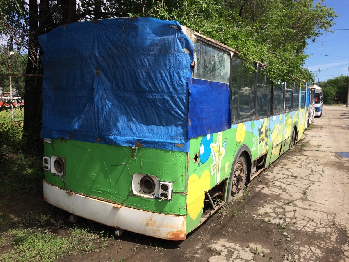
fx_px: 292
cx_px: 174
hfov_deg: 61.7
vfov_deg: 48.2
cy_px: 131
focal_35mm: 29
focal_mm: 4.15
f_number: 2.2
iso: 32
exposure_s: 1/2283
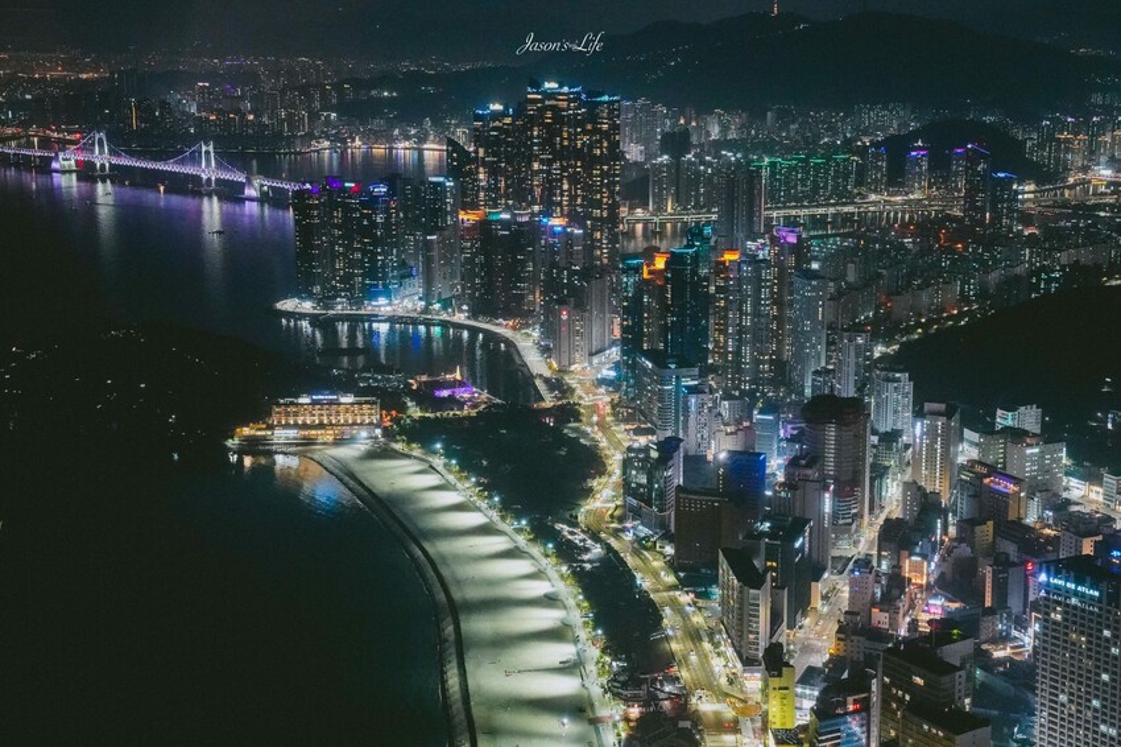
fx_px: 1619
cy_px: 374
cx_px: 560
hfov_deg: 38.2
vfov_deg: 26.0
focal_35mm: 52
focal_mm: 52
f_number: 6.3
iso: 12800
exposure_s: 1/13
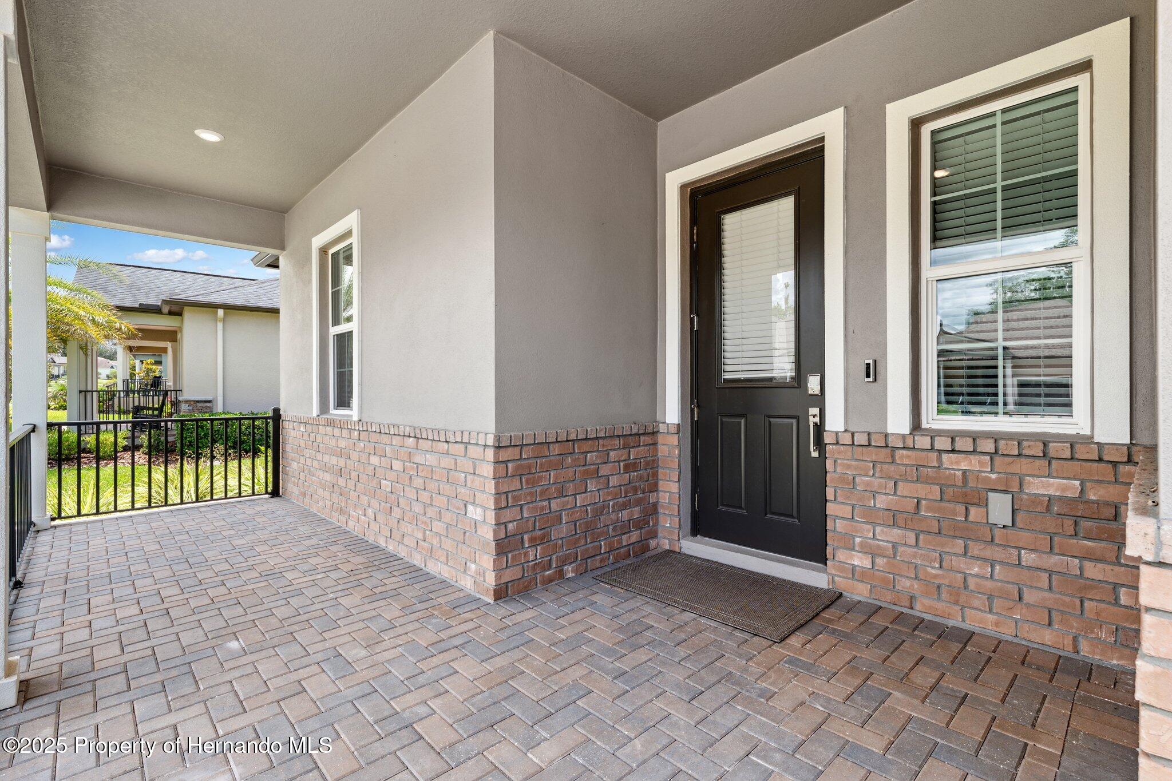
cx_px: 586
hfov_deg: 96.7
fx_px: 521
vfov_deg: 73.7
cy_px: 390
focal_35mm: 16
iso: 100
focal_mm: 16
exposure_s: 1/80
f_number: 8
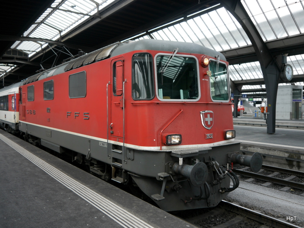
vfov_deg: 46.8
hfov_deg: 60.0
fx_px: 263
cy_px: 114
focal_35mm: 30
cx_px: 152
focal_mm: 15
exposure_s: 1/60
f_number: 3.6
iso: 160
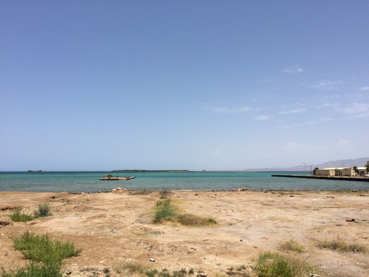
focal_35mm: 29
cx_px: 184
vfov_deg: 48.2
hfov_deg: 61.7
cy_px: 138
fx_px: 309
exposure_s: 1/3425
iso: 32
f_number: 2.2
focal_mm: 4.15
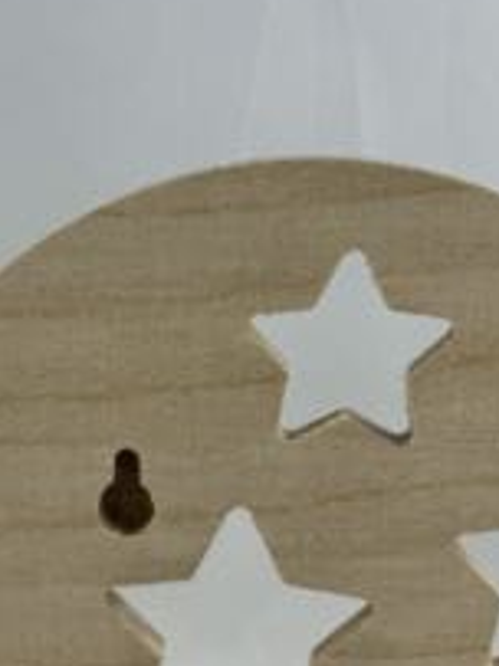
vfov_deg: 24.4
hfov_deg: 18.5
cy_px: 520
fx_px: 1520
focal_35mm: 79
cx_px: 131
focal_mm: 6.86
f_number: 1.78
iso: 64
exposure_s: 1/148
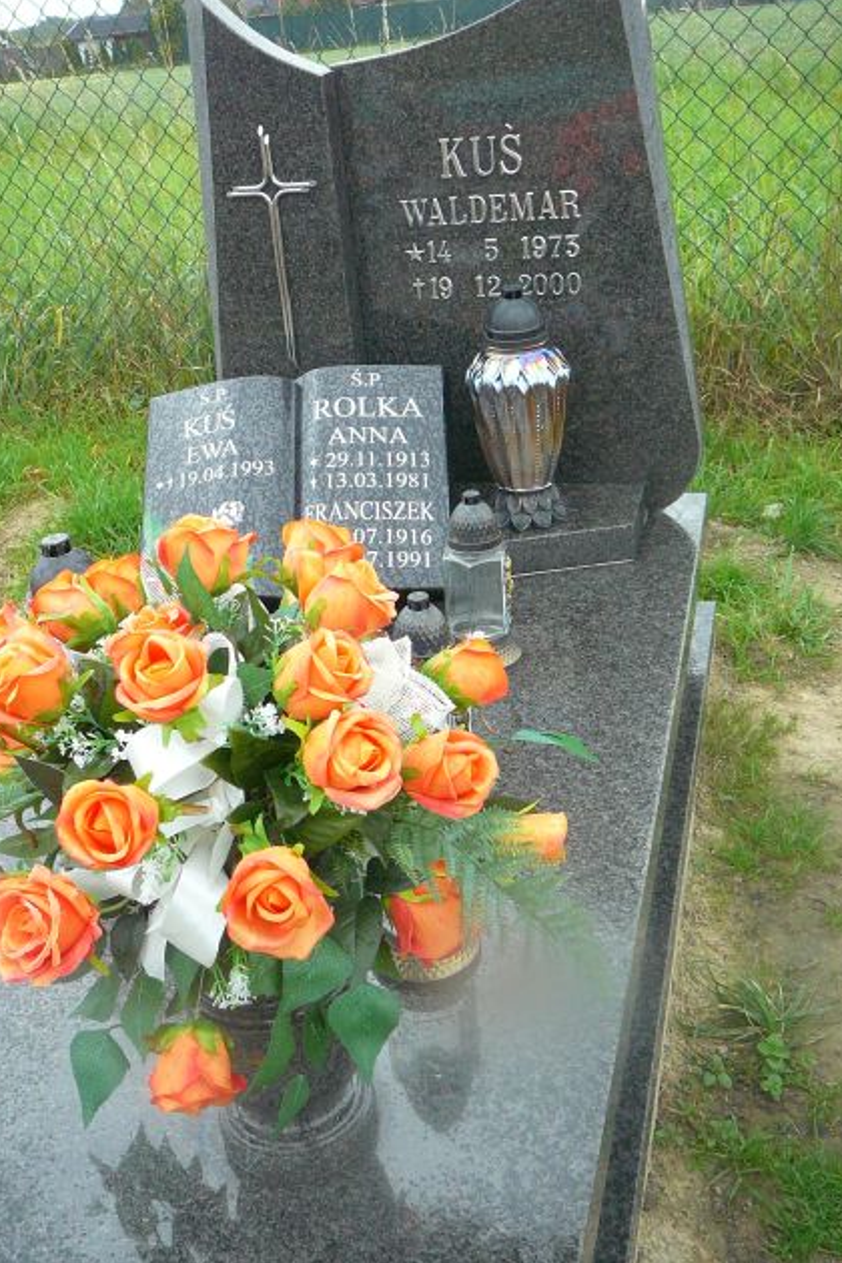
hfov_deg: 35.9
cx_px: 375
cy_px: 625
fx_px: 1298
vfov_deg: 51.9
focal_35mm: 37
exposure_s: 1/25
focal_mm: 5.2
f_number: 2.8
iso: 200
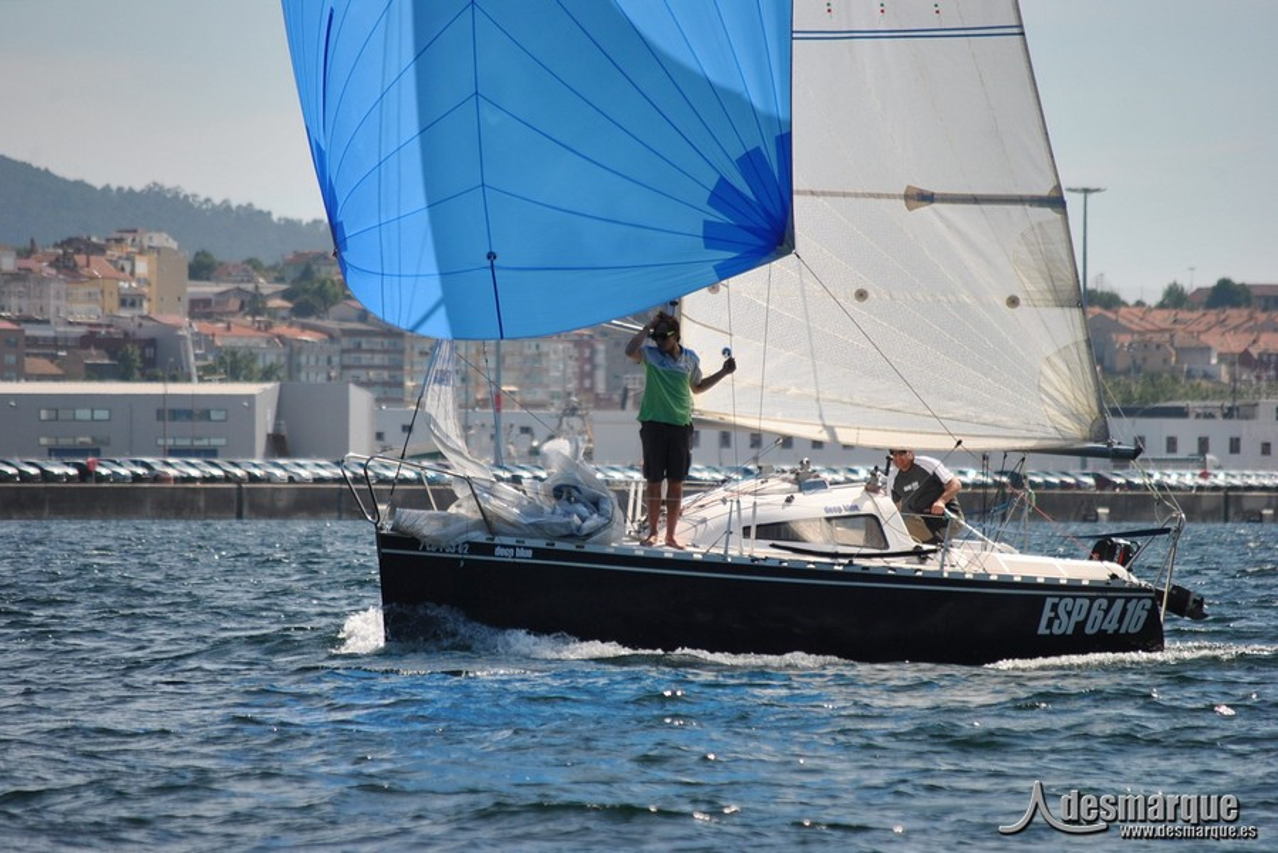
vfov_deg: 4.6
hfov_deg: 6.9
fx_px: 10653
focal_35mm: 300
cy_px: 426
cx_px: 639
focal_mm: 200
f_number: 5.6
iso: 200
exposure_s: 1/1000
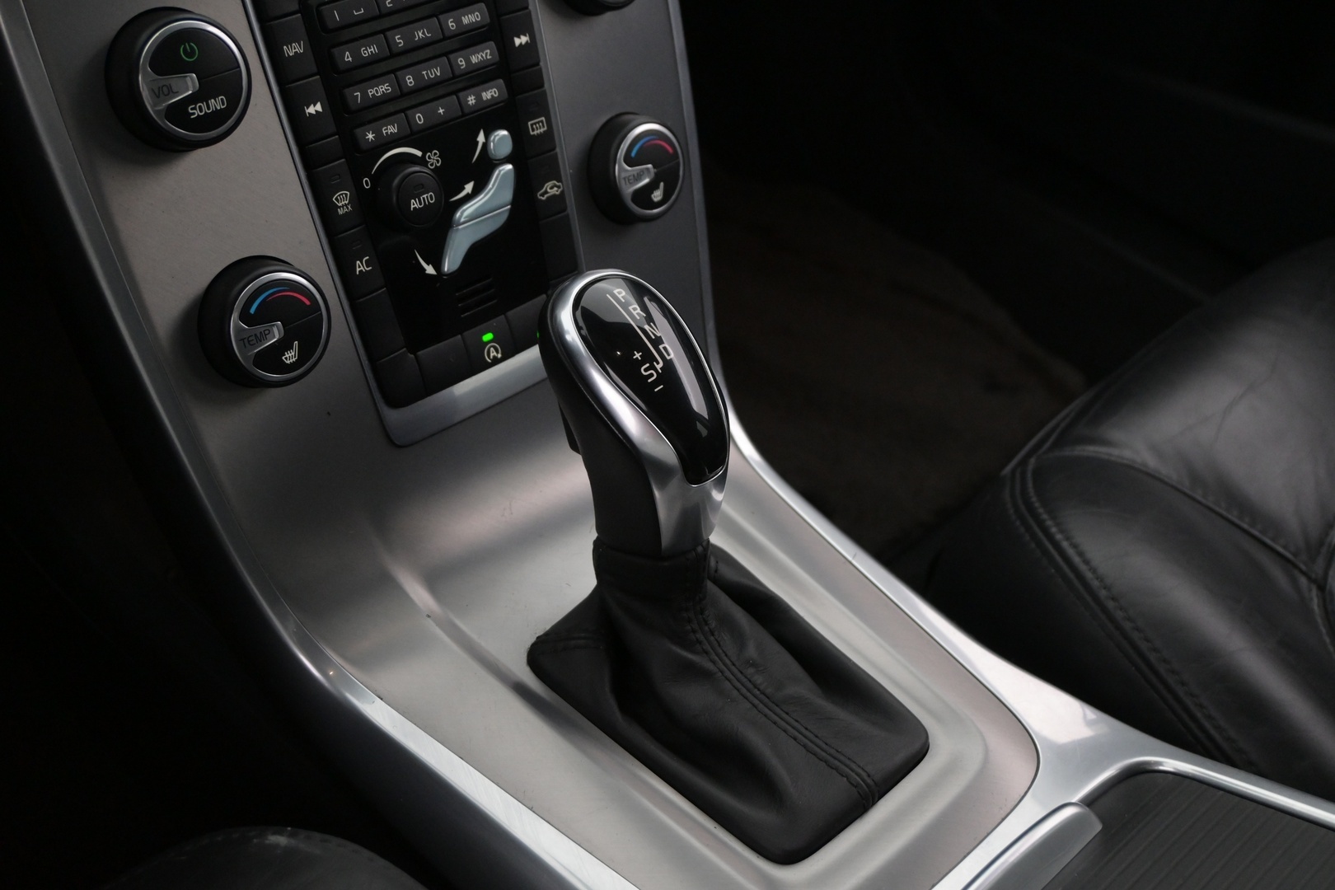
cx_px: 668
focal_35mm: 41
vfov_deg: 32.4
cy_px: 445
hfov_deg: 47.2
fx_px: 1530
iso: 2500
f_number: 4.5
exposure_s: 1/50
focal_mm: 27.5
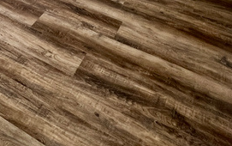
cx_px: -24
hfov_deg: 33.7
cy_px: -127
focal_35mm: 52
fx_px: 329
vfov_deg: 18.5
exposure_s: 1/60
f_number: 1.8
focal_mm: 1.57
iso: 125
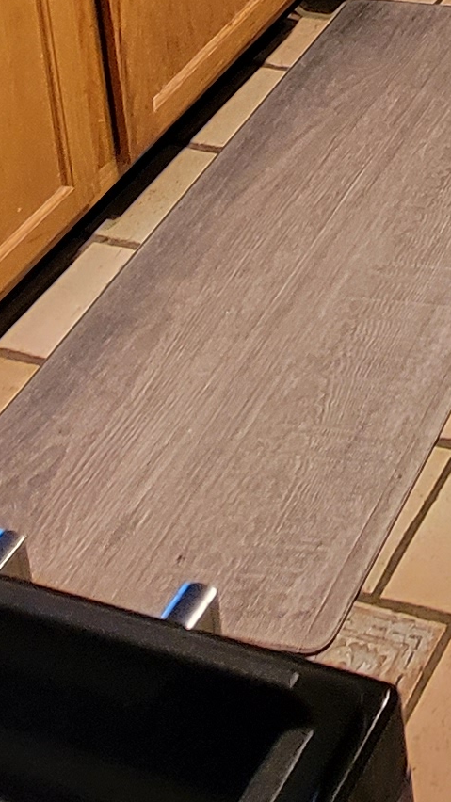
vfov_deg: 21.6
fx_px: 1425
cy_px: -606
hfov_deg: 14.8
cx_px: 898
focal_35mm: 67
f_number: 2.2
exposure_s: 1/40
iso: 320
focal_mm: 2.2
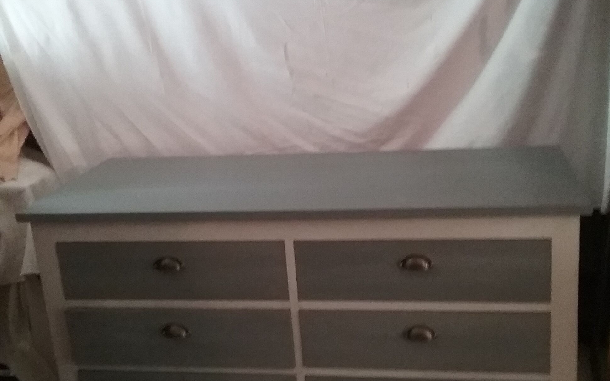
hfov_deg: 45.3
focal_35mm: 44
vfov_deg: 29.2
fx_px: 731
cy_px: 178
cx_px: 306
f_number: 2.2
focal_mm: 3.3
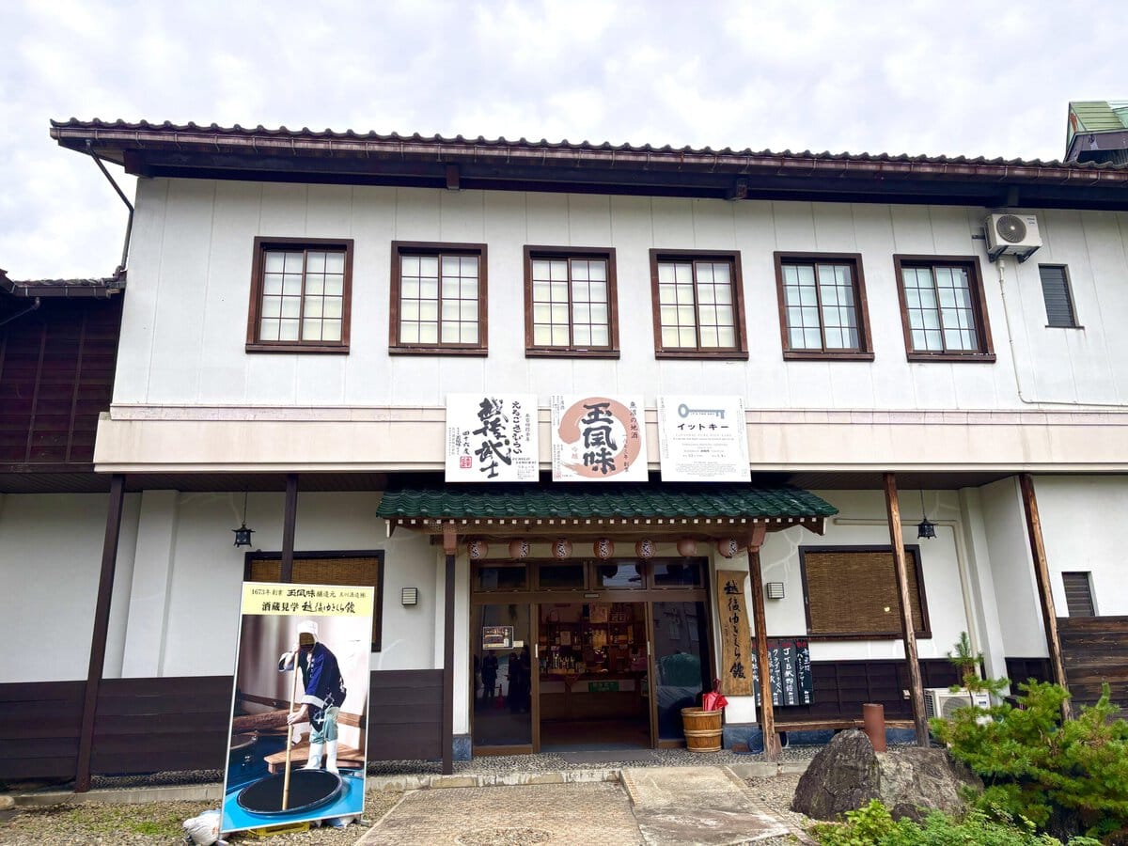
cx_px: 564
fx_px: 847
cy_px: 423
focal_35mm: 26
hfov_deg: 67.3
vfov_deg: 53.1
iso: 50
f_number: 1.6
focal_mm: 5.96
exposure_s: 1/525
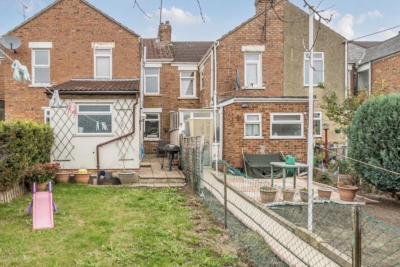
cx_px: 153
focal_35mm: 23
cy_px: 146
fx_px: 256
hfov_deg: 74.9
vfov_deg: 55.1
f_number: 8
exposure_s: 1/100
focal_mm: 12
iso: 400
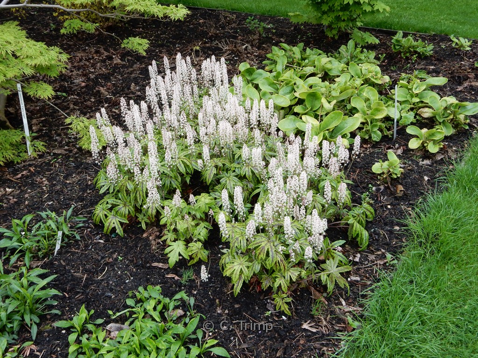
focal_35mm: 36
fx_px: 497
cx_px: 239
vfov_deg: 39.7
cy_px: 179
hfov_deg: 51.4
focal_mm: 6.4
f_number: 4
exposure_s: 1/100
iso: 125
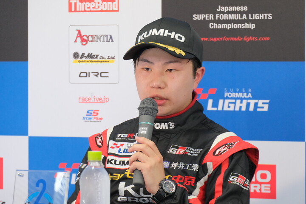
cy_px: 102
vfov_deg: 7.2
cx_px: 153
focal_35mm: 192
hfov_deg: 10.7
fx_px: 1632
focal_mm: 127.9
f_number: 5.8
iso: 5000
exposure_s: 1/180
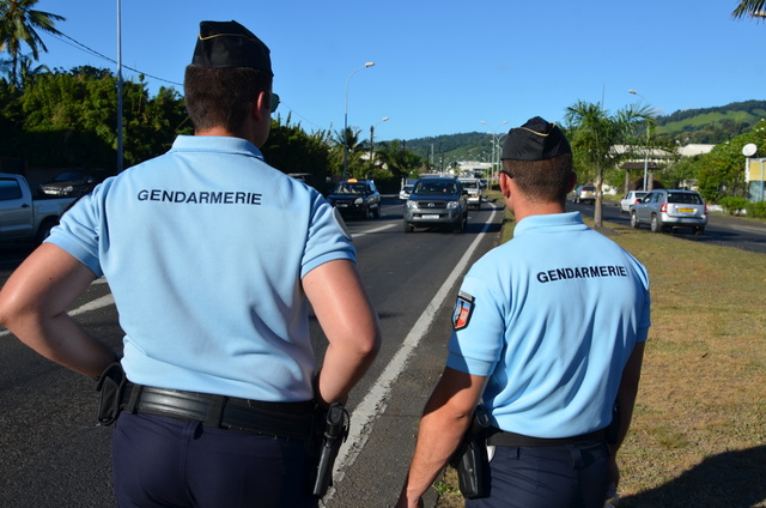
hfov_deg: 51.4
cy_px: 254
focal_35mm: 38
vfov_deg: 35.3
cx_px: 383
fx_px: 796
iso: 100
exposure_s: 1/320
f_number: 9
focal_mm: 25
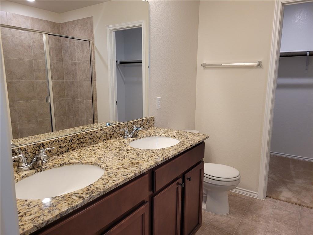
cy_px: 118
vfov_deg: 53.1
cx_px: 156
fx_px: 235
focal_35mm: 26
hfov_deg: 67.3
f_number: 1.8
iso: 200
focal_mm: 5.4
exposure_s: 1/120
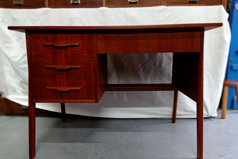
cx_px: 119
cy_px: 84
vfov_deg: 43.6
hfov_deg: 61.9
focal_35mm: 30
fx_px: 198
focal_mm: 4.74
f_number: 1.79
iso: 231
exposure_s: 1/33.3
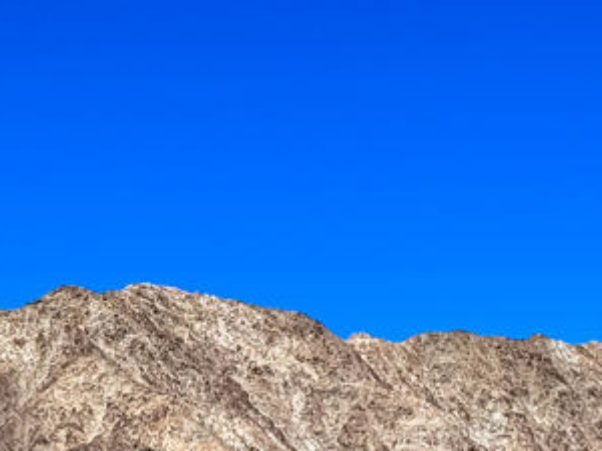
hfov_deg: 12.0
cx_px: 277
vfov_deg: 8.8
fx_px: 2852
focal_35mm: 164
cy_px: 663
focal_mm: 6.76
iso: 64
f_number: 1.8
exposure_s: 1/6400
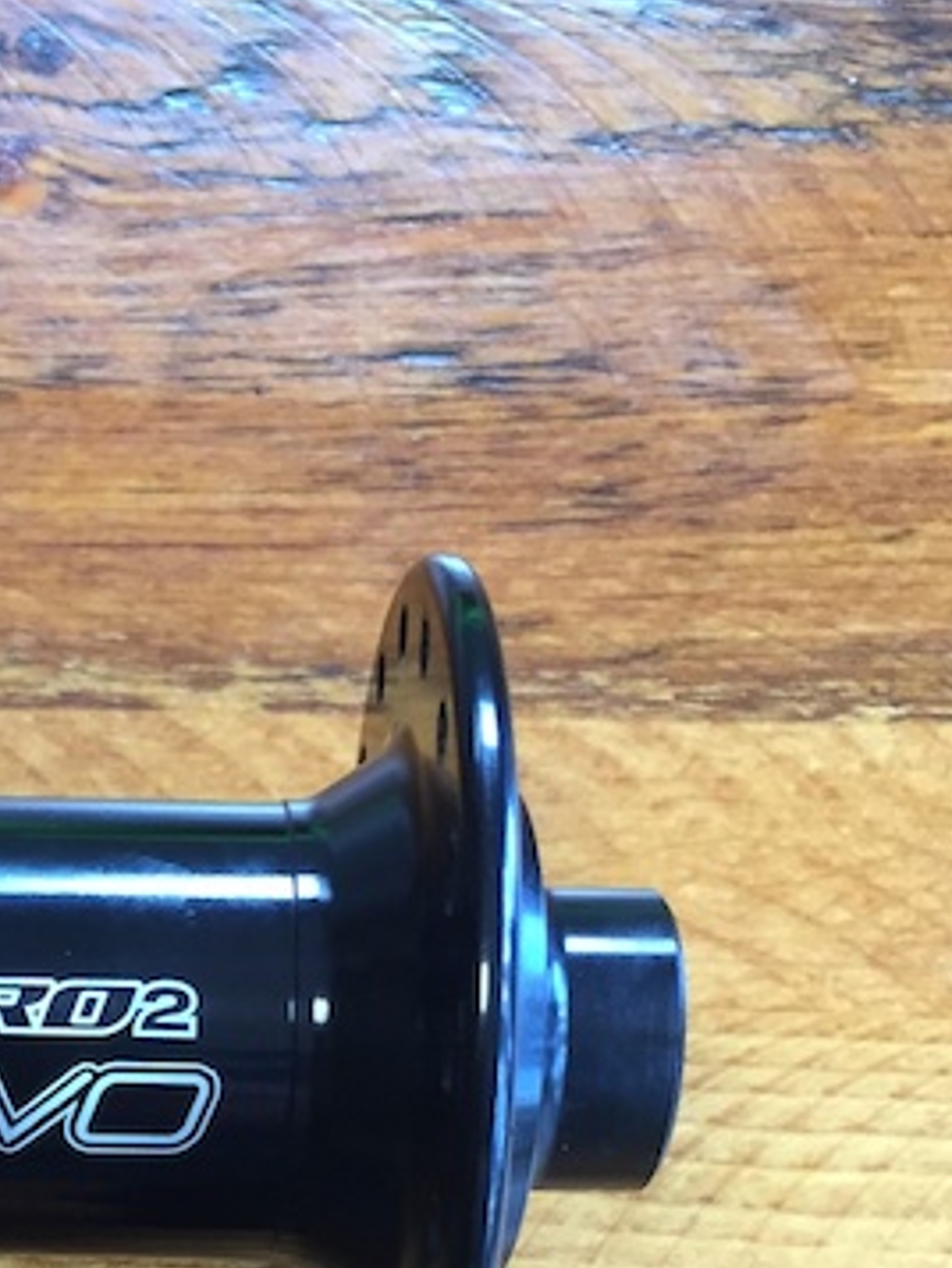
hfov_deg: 21.9
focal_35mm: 65
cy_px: 1314
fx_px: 2382
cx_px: 28
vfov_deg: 27.8
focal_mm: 4.15
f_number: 2.2
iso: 100
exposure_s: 1/30
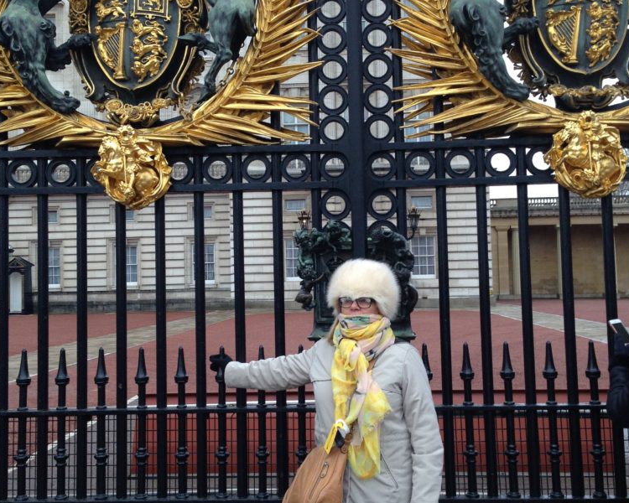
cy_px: 254
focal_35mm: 44
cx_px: 318
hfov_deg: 42.0
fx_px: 819
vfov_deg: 34.2
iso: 80
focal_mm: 4.12
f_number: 2.4
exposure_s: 1/120
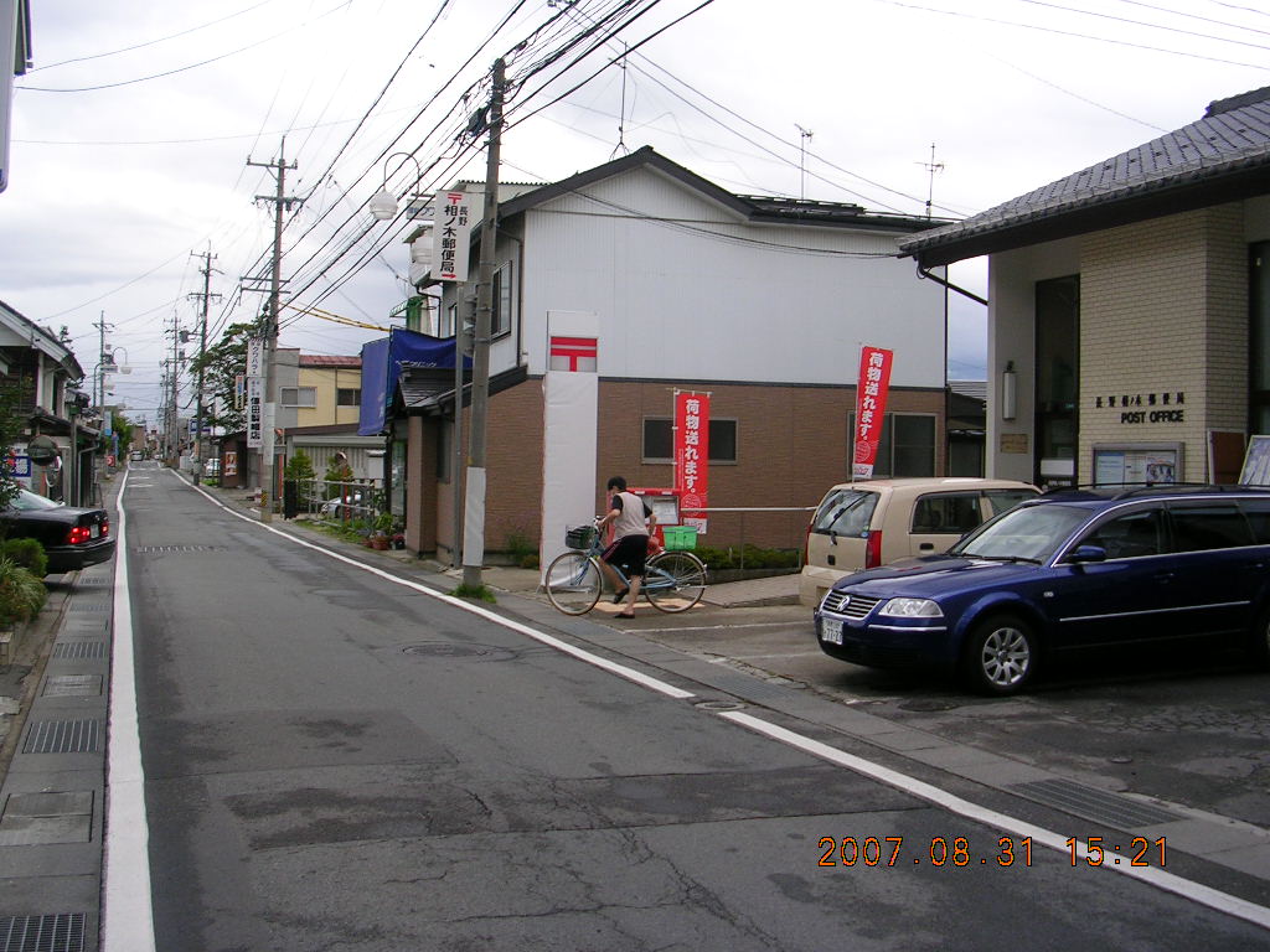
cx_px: 635
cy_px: 476
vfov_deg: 37.7
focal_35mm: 38
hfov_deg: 49.0
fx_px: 1394
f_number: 2.8
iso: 50
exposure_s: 1/248
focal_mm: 5.8
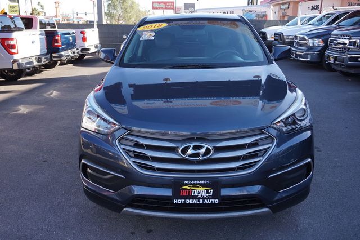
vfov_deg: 41.7
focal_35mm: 32
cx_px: 180
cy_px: 120
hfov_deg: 59.5
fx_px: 315
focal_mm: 21
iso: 100
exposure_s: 1/80
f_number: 5.6
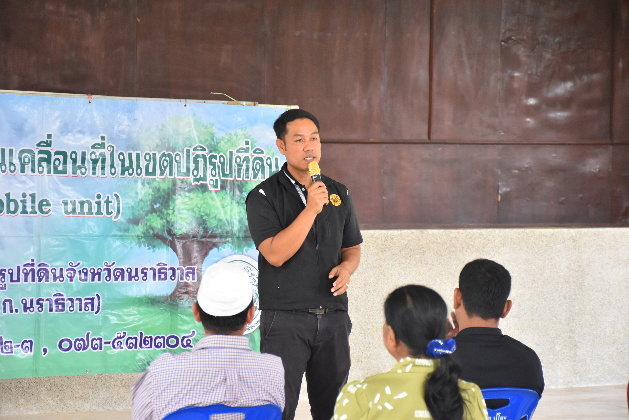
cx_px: 314
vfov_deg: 11.4
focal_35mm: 120
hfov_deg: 17.1
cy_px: 210
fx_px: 2097
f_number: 5.3
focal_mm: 80
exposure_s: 1/125
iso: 1250
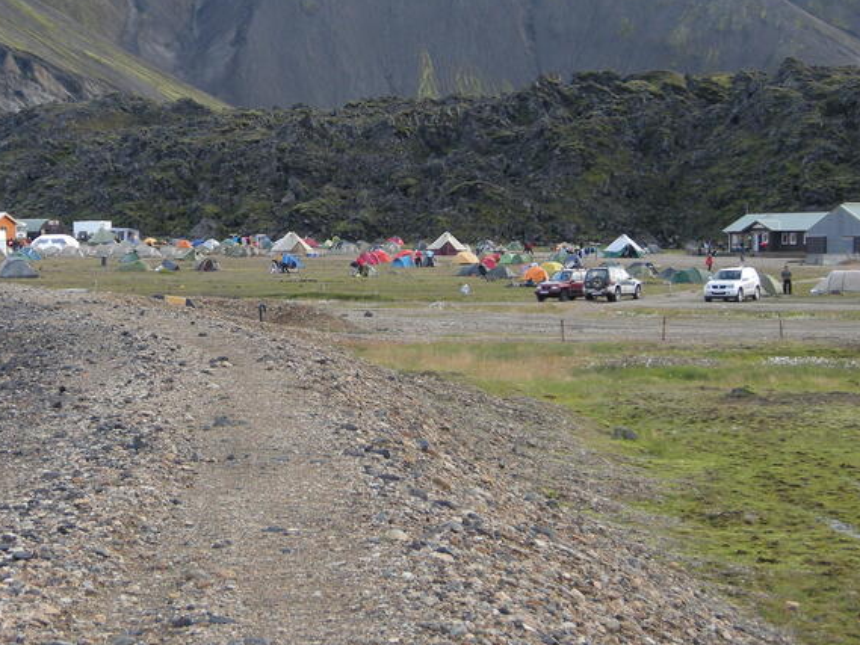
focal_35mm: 108
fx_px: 2684
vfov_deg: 13.7
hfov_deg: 18.1
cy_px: 224
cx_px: 258
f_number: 3.5
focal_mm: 12.9
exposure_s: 1/67.1
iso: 100
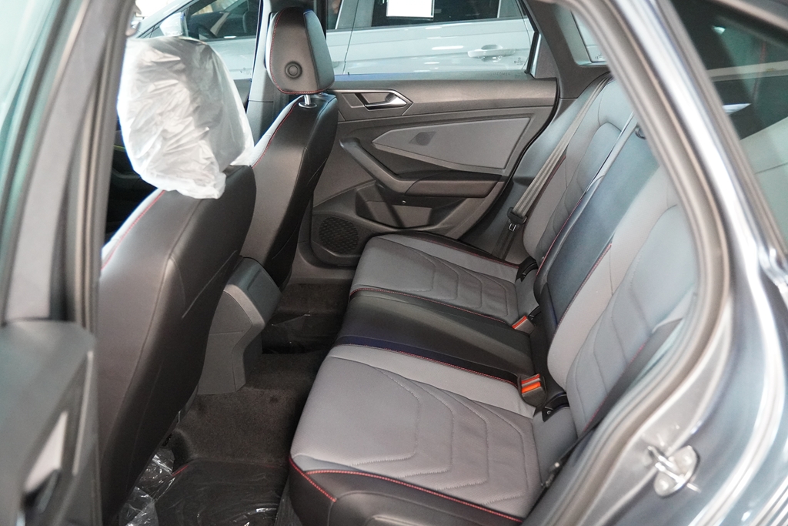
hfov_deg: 59.5
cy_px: 263
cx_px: 394
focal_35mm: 32
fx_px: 690
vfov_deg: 41.7
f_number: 2.8
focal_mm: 21
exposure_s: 1/160
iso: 6400
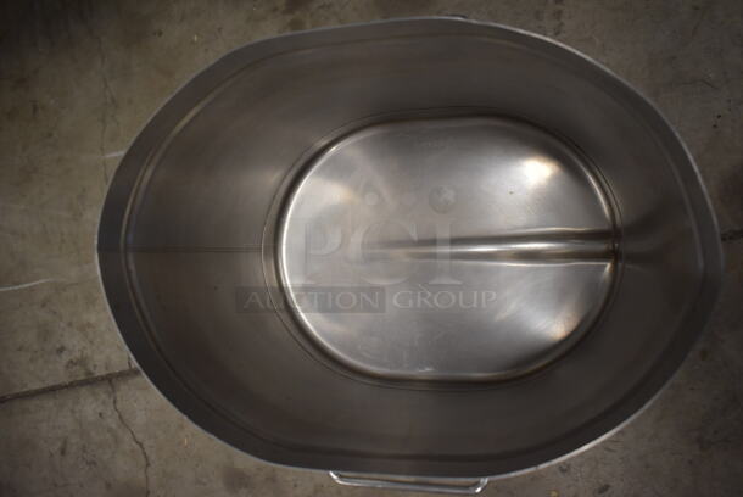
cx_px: 372
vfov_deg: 48.0
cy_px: 248
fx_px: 558
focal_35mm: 27
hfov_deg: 67.3
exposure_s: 1/125
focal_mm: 18
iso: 1250
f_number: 3.5
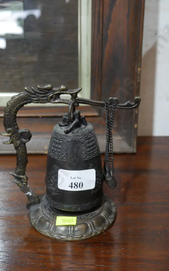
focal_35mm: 43
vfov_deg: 46.2
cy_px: 137
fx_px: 317
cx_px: 89
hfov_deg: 29.8
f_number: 4.4
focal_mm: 20
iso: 800
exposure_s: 1/60
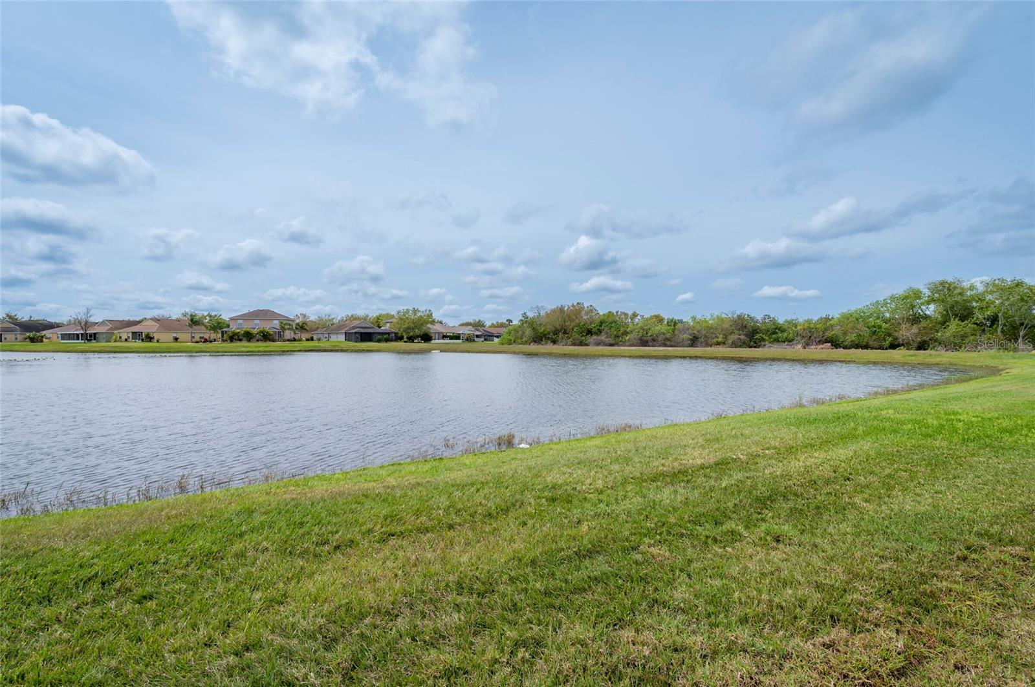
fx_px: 459
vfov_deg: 73.6
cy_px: 344
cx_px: 518
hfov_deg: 96.8
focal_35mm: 16
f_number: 13
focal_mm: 16
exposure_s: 1/200
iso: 100
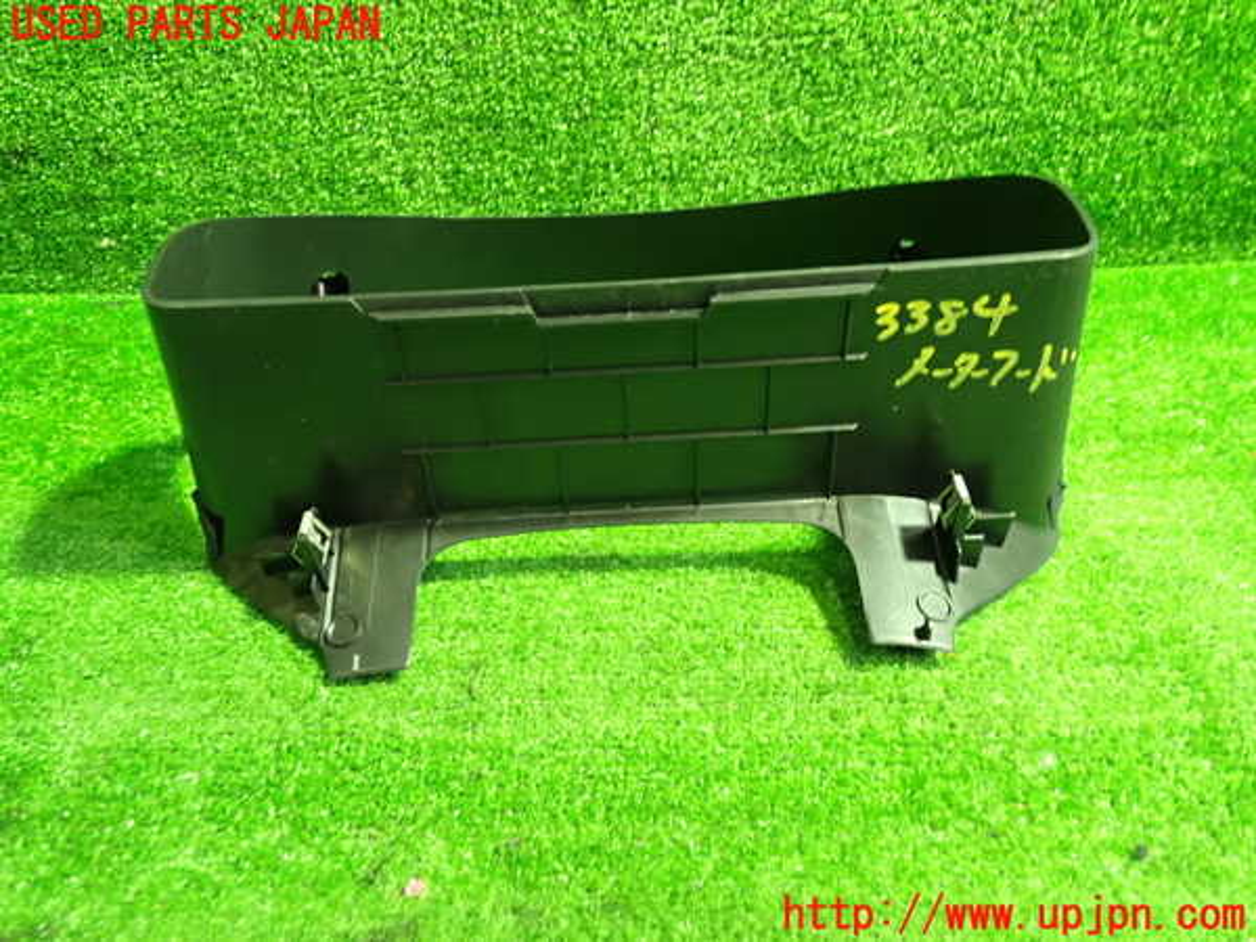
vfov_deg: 46.8
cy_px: 471
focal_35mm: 30
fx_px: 1089
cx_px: 628
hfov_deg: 60.0
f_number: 2.3
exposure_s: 1/25
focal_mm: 5.4
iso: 800
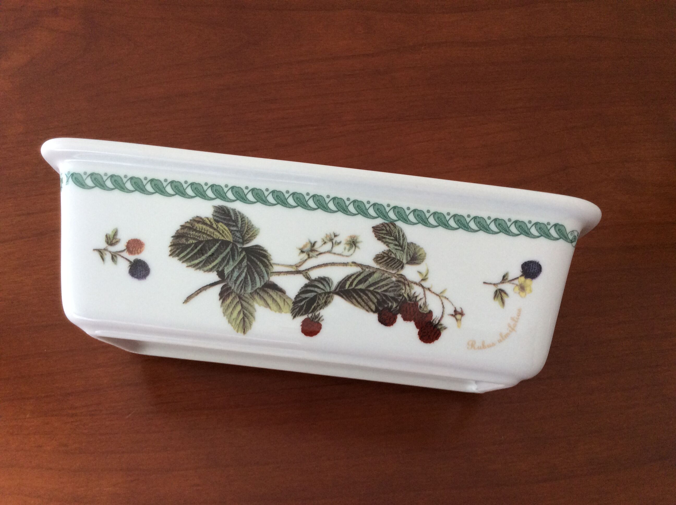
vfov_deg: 44.1
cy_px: 252
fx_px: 624
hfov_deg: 56.9
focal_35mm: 32
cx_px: 338
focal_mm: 3.3
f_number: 2.4
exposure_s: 1/25
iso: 100
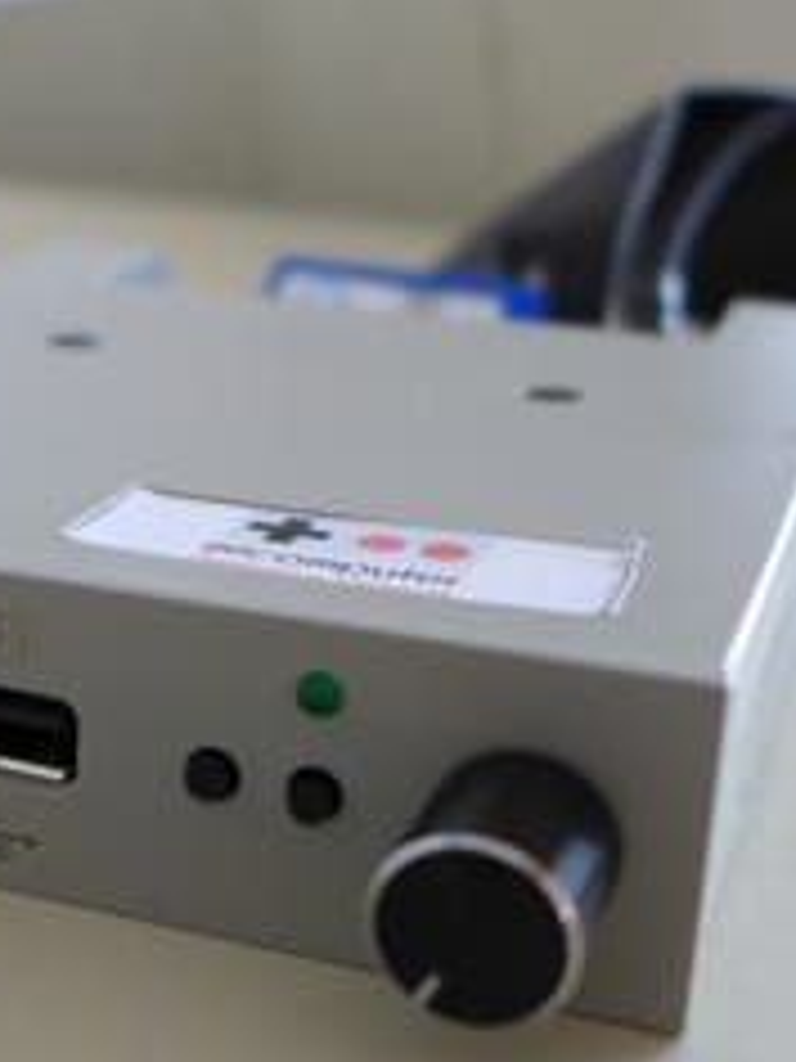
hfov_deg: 20.7
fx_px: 2146
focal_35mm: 70
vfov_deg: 27.8
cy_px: 587
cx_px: 117
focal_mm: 8.4
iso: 400
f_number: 1.8
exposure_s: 1/80
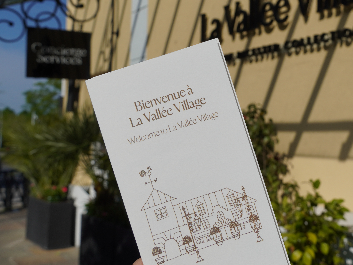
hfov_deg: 35.8
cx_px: 245
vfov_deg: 27.5
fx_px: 539
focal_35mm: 53
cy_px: 95
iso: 100
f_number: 8
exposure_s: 1/1000
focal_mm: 21
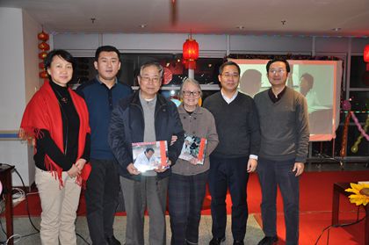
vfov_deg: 41.6
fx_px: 322
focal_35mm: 32
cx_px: 184
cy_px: 122
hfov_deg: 59.5
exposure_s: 1/60
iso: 400
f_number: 3.8
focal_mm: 21
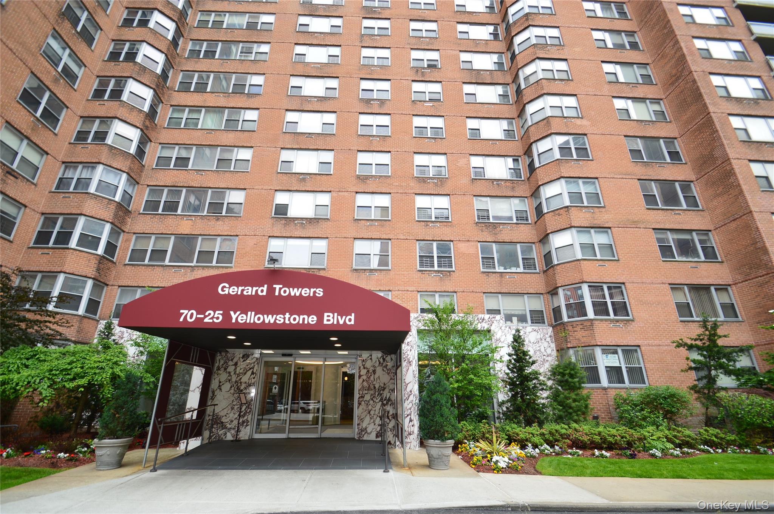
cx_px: 387
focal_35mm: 15
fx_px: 322
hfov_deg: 100.4
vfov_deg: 77.2
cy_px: 257
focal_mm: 10
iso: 100
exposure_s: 1/100
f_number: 5
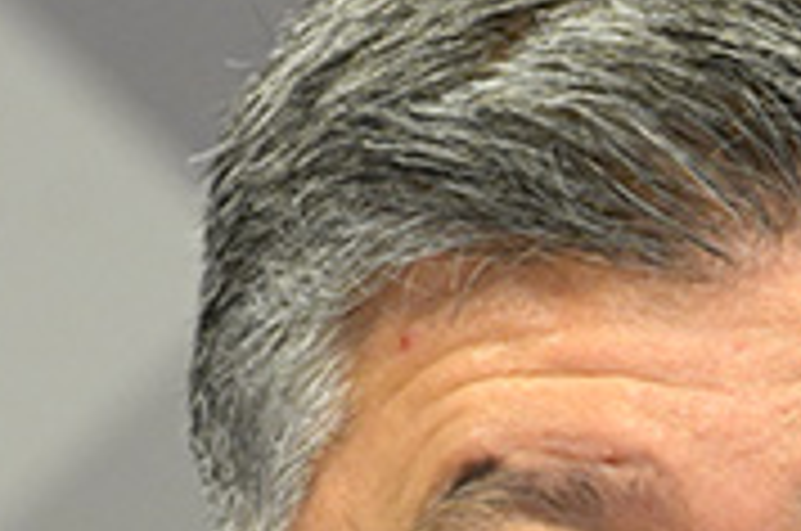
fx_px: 42954
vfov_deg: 0.7
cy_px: 1035
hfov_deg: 1.1
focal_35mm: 1934
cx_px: 788
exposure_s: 1/160
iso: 3200
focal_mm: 400
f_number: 4.5
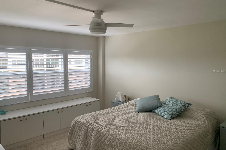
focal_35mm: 28
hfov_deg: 65.5
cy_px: 71
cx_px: 110
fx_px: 176
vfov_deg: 46.4
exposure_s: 1/121
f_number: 1.8
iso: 50
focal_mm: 4.25
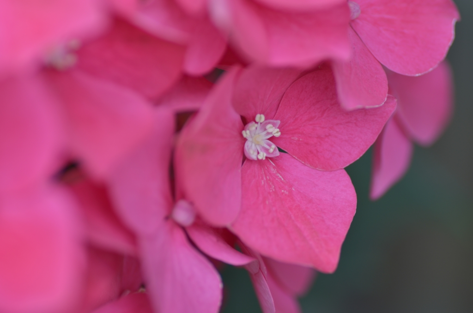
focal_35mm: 135
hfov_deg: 15.2
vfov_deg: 10.1
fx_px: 1770
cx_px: 236
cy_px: 156
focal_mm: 90
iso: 125
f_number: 4
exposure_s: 1/100
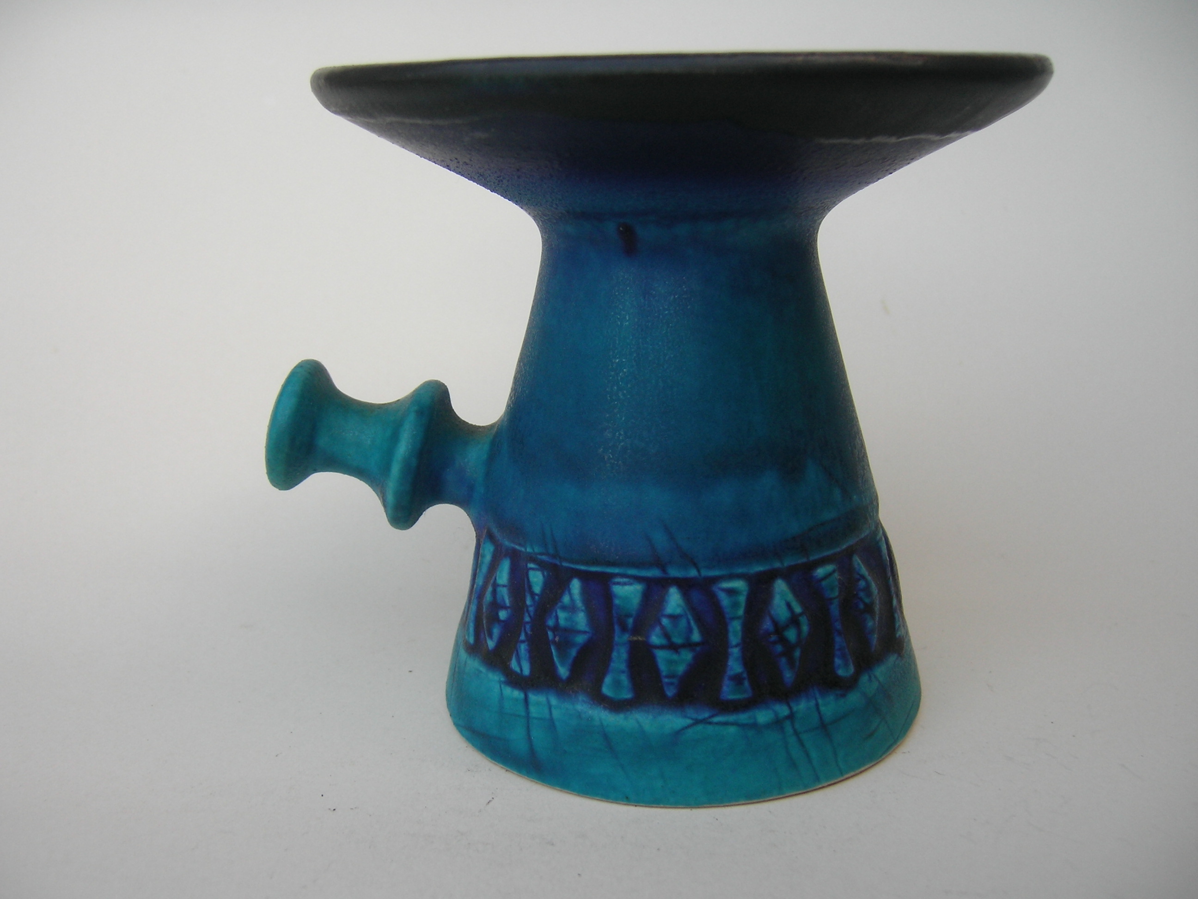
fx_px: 1246
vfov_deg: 39.7
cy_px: 450
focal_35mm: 36
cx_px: 599
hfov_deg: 51.4
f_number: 2.8
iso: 64
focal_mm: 60
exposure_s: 1/90
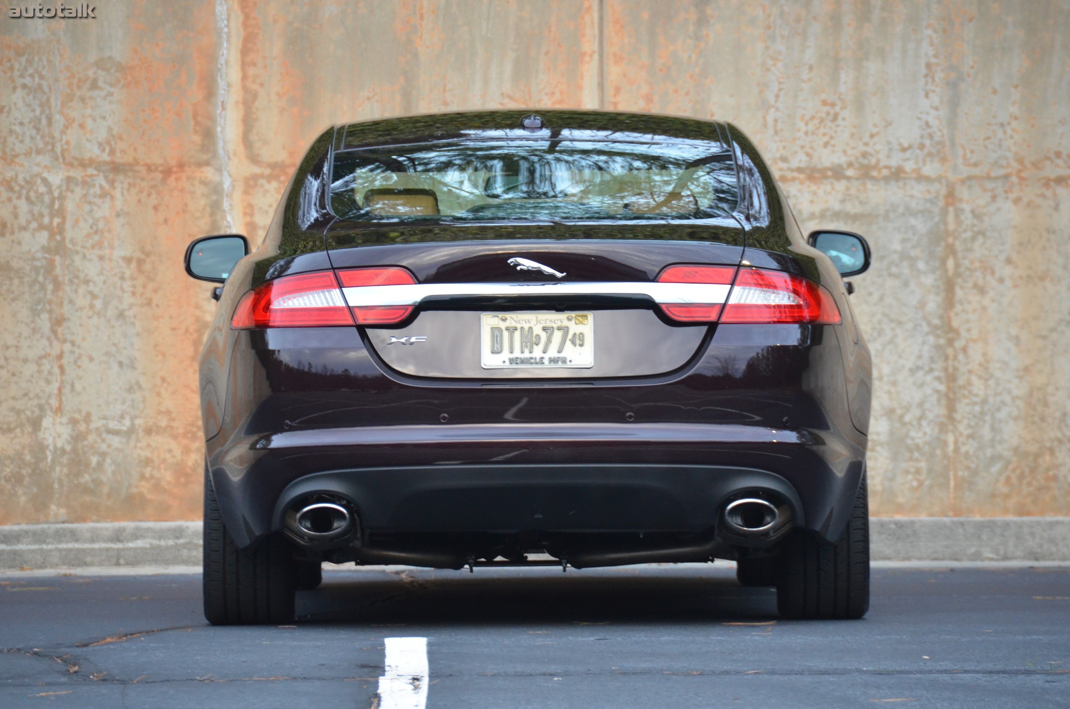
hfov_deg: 6.9
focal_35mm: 300
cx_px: 535
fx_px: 8898
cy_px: 354
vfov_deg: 4.6
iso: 1600
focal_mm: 200
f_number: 5.6
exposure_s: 1/50
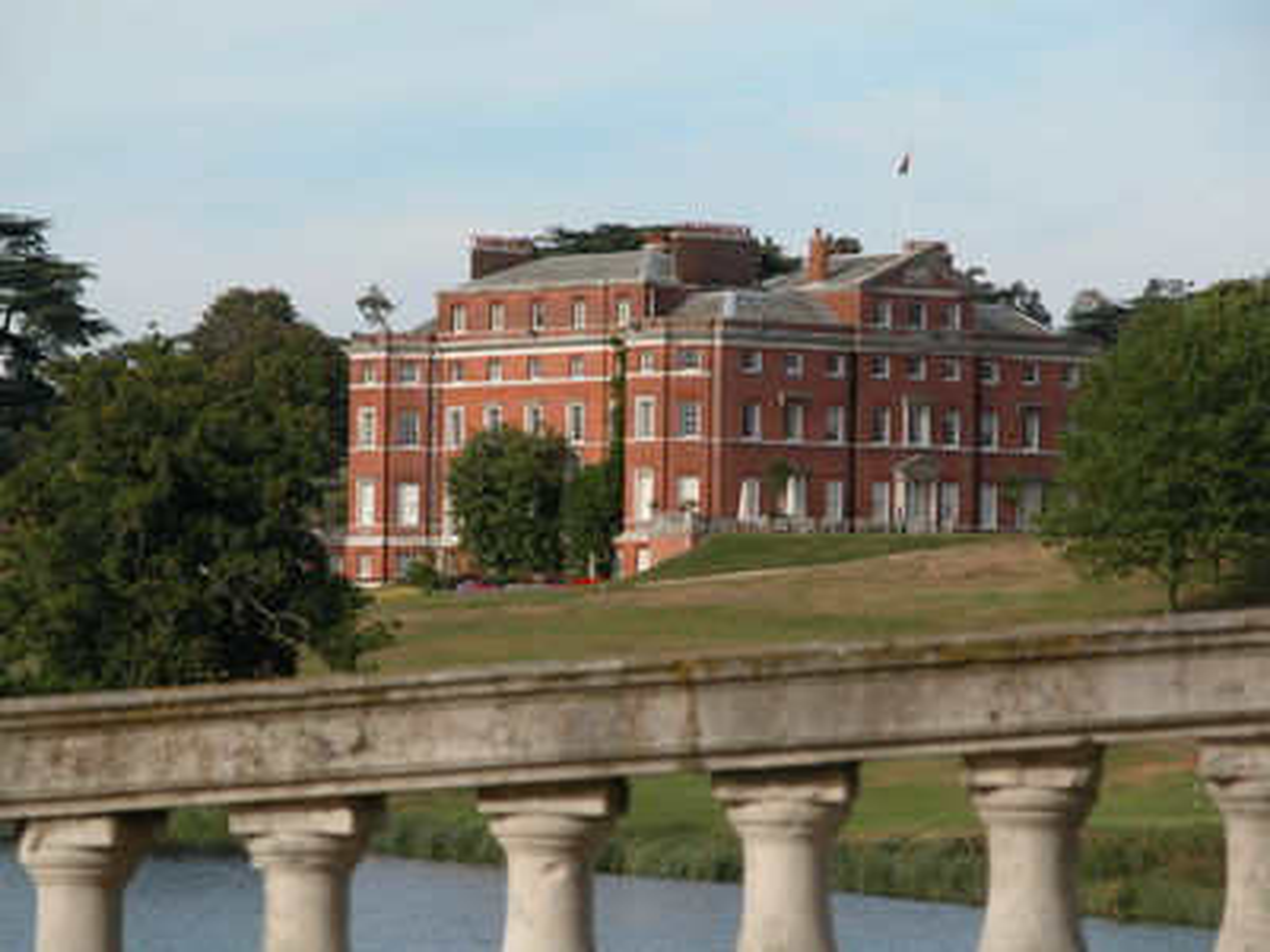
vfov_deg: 6.8
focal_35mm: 220
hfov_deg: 9.0
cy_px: 476
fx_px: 8071
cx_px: 635
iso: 100
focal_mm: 56.7
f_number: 5.8
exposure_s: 1/331
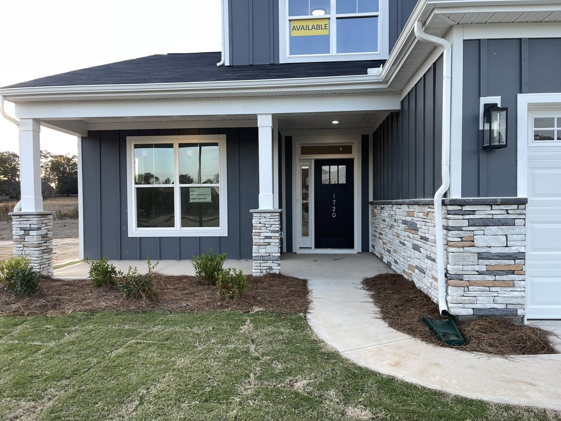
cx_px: 280
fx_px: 405
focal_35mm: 25
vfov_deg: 54.9
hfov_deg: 69.4
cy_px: 210
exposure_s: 1/172
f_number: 1.6
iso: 32
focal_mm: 5.1
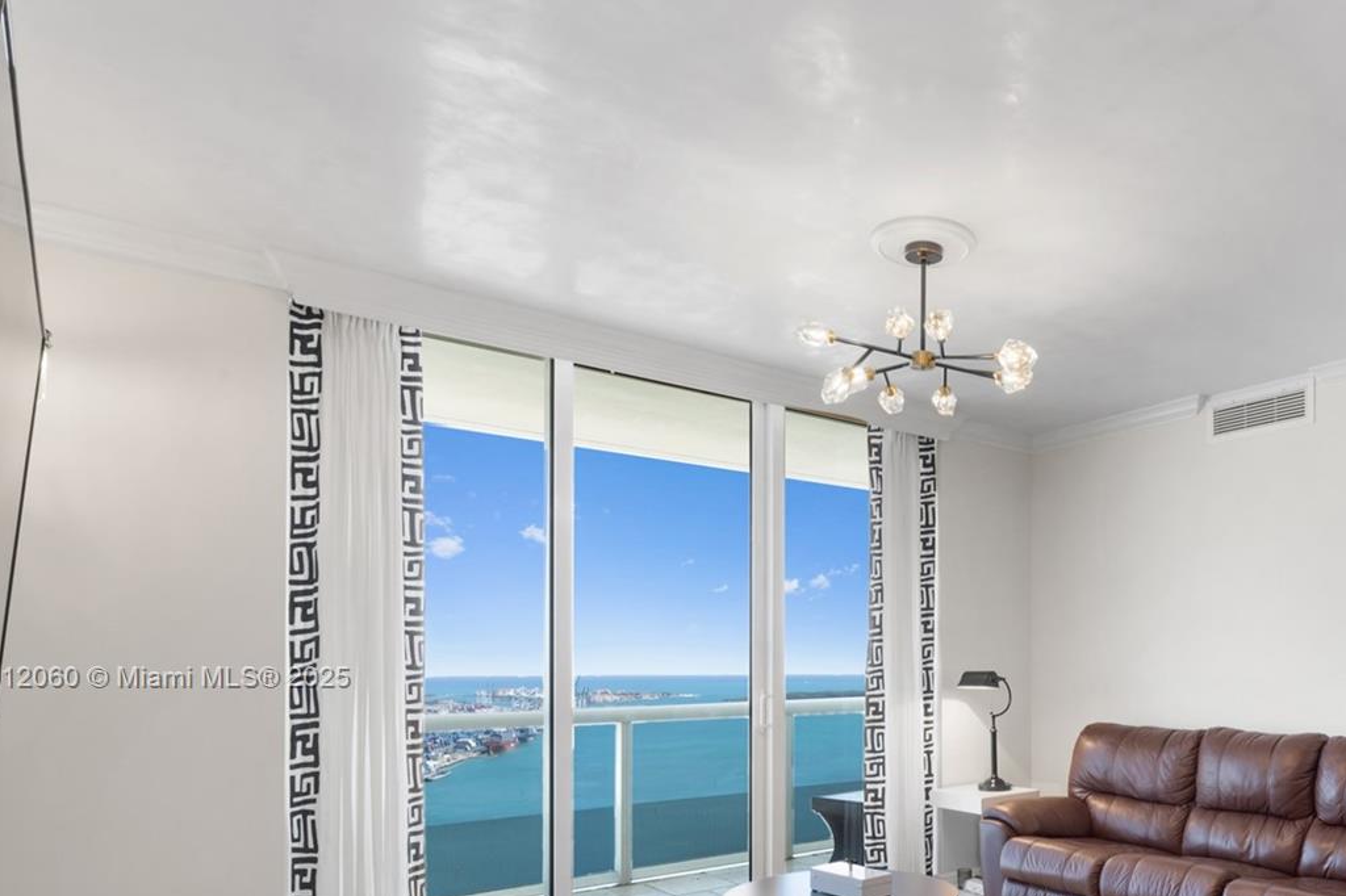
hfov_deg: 67.7
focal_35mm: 25
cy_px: 679
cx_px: 981
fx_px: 934
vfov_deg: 49.1
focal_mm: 16
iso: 250
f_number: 14
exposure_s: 1/2.5
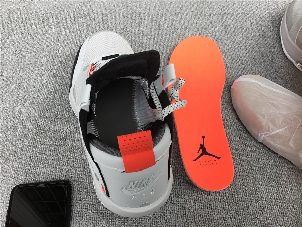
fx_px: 270
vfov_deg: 45.4
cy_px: 114
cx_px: 151
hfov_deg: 58.4
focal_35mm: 31
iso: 32
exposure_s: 1/100
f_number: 2.4
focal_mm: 3.3
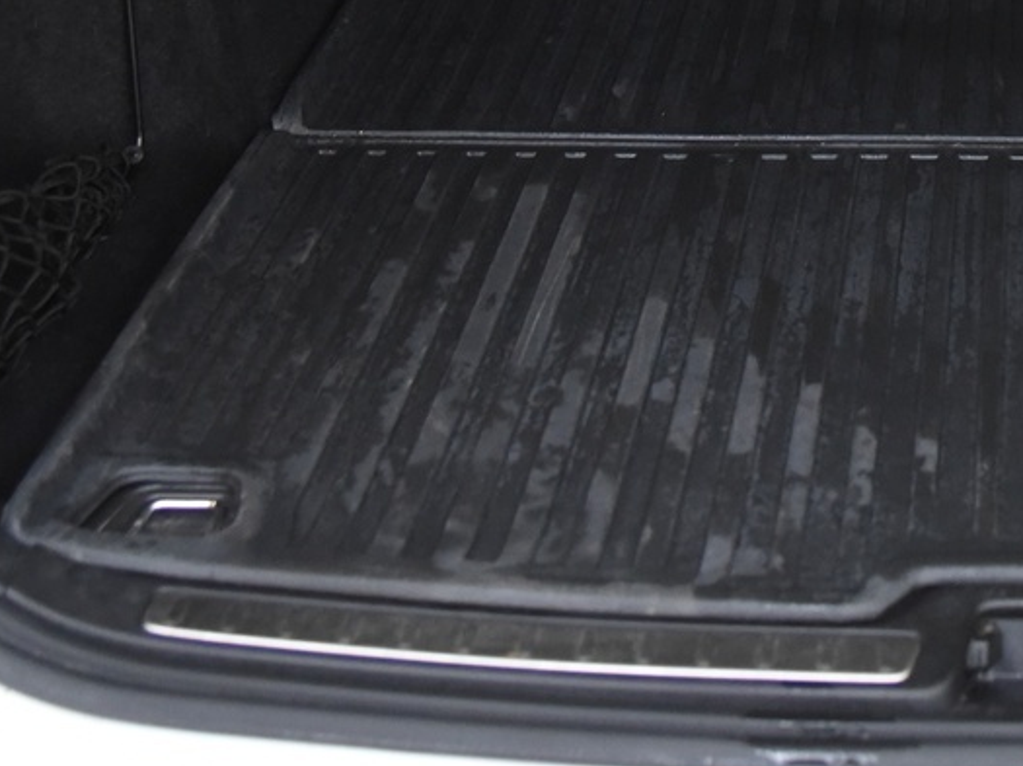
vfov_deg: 15.9
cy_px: -152
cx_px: 1060
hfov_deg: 21.2
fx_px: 2628
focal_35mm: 89
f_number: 4
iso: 4000
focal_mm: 30
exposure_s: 1/80
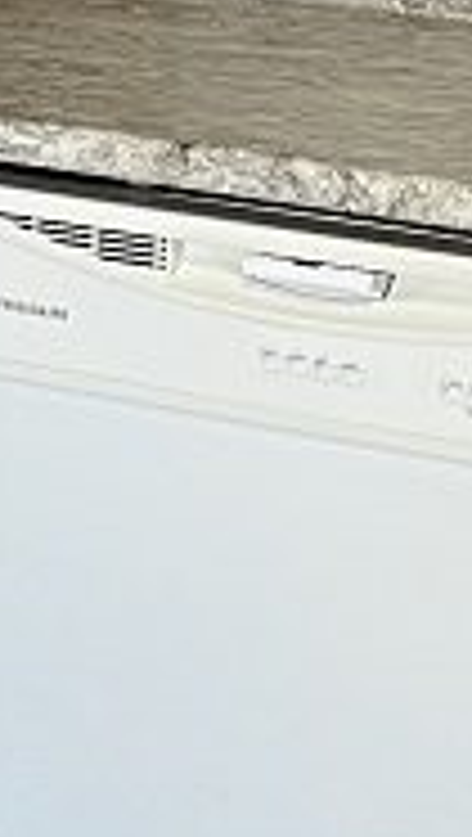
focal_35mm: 208
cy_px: -70
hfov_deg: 5.8
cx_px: -238
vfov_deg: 10.2
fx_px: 4615
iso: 80
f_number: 1.6
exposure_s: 1/60
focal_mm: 5.1
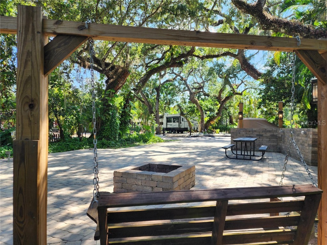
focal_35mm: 23
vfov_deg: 58.9
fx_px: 217
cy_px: 122
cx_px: 164
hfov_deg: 73.9
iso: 20
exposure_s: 1/180
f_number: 1.8
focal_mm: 6.4
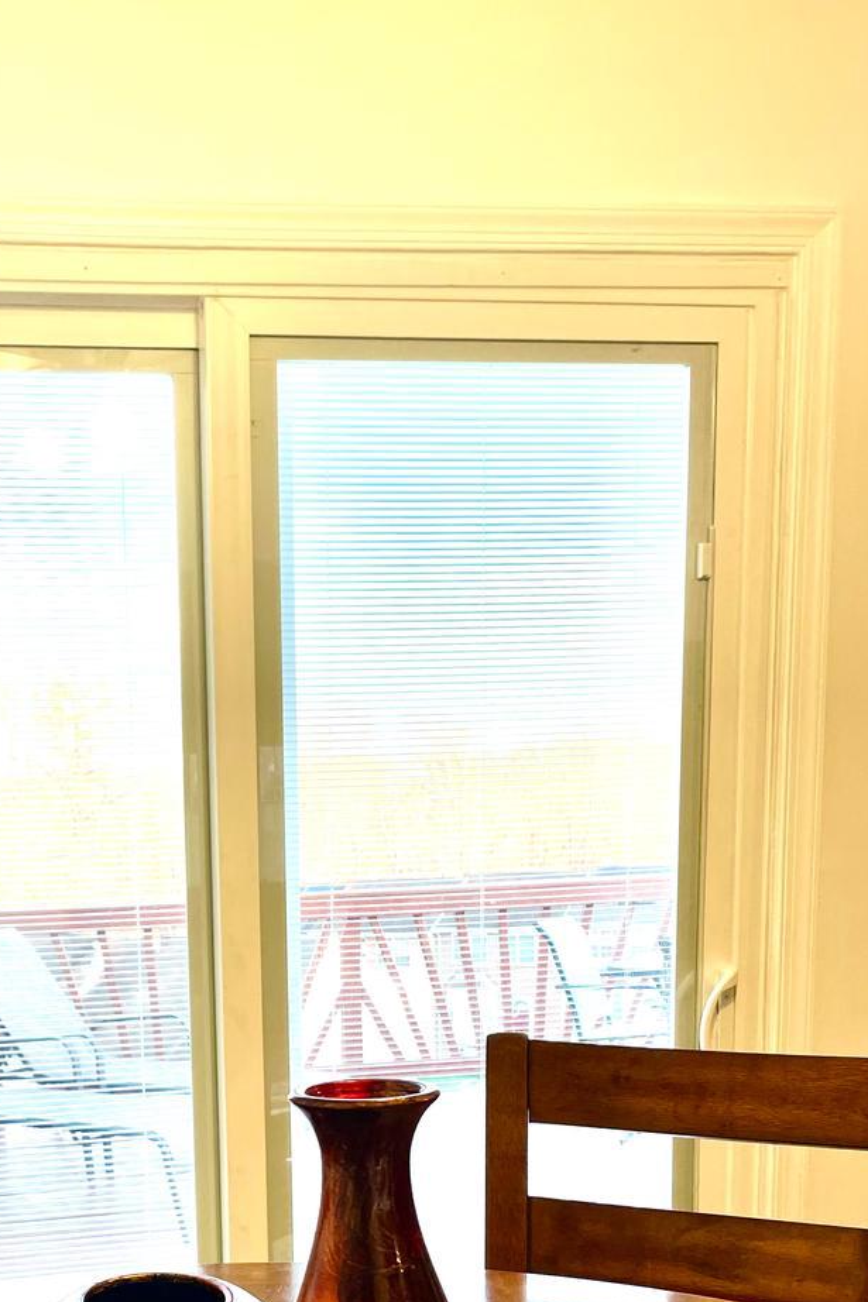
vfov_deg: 41.3
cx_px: 182
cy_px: 1082
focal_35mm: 45
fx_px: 1628
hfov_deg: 29.2
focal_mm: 4.2
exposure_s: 1/120
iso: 50
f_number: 1.6
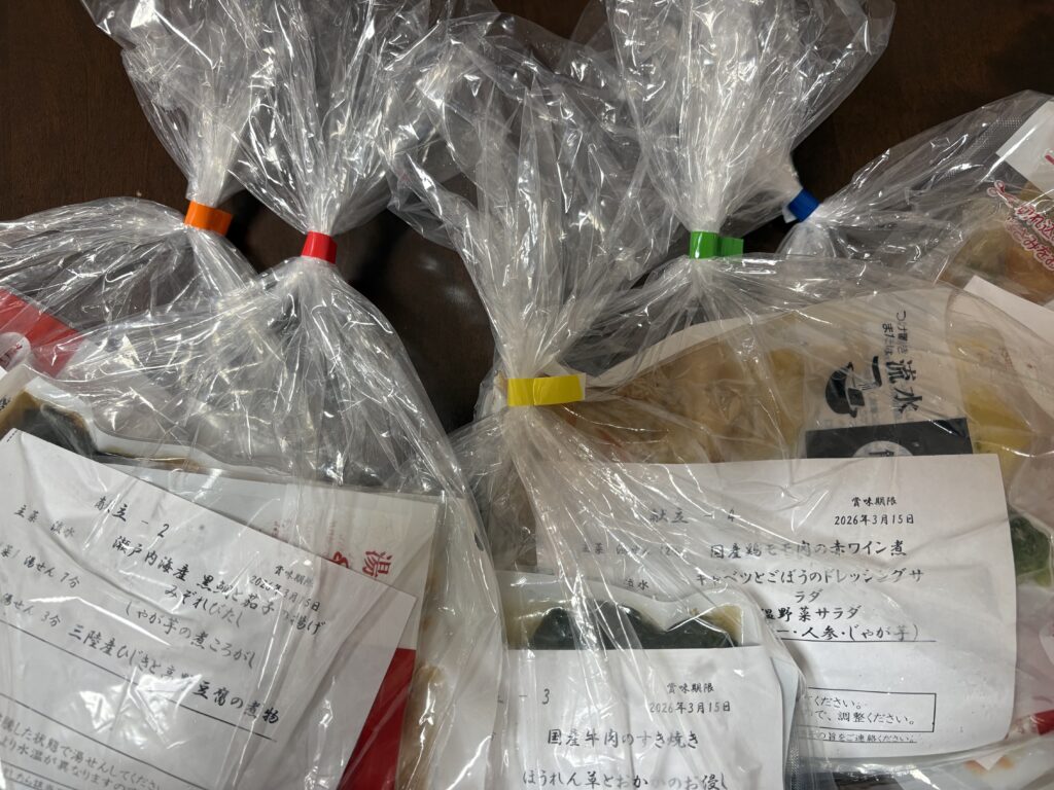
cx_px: 527
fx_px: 792
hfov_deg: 67.3
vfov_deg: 53.1
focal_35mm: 26
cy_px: 395
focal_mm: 5.96
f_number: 1.6
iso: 160
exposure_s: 1/50
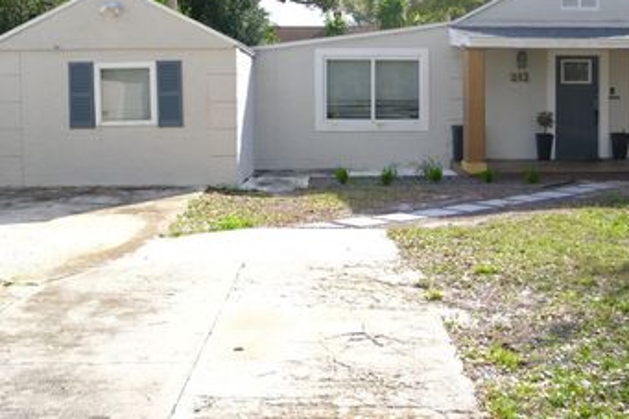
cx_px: 343
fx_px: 768
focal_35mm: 44
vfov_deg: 30.2
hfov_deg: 44.5
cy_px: 138
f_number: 4
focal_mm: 19.7
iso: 160
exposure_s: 1/420
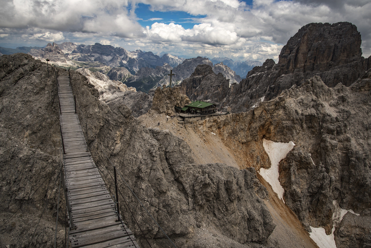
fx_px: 247
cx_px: 186
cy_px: 124
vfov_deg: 53.2
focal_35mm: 24
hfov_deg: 73.7
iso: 200
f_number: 10
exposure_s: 1/400
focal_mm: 24
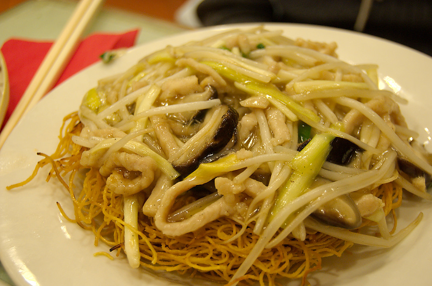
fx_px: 682
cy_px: 143
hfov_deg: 35.1
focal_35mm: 57
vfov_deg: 23.6
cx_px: 216
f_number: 5
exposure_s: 1/40
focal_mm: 38
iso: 800
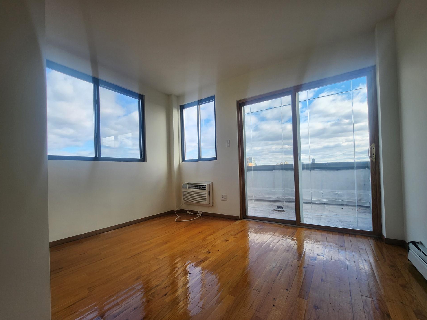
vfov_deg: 85.6
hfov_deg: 102.0
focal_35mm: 14
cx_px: 221
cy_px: 164
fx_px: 173
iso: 32
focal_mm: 1.74
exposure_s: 1/231
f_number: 2.2
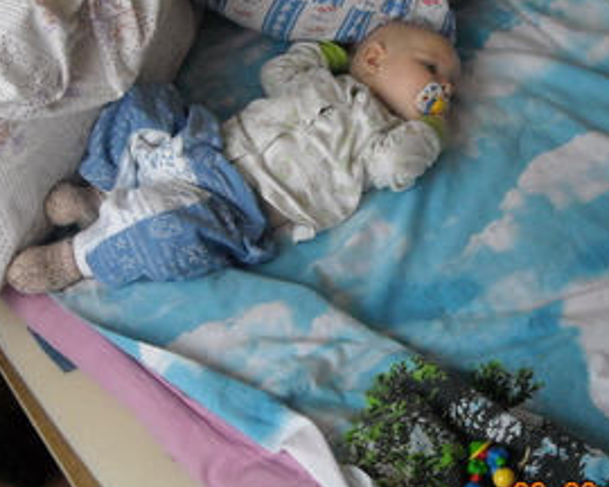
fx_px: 1027
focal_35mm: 57
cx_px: 318
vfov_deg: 26.6
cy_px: 194
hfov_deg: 33.0
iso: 351
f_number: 2.8
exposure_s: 1/148
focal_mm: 5.7
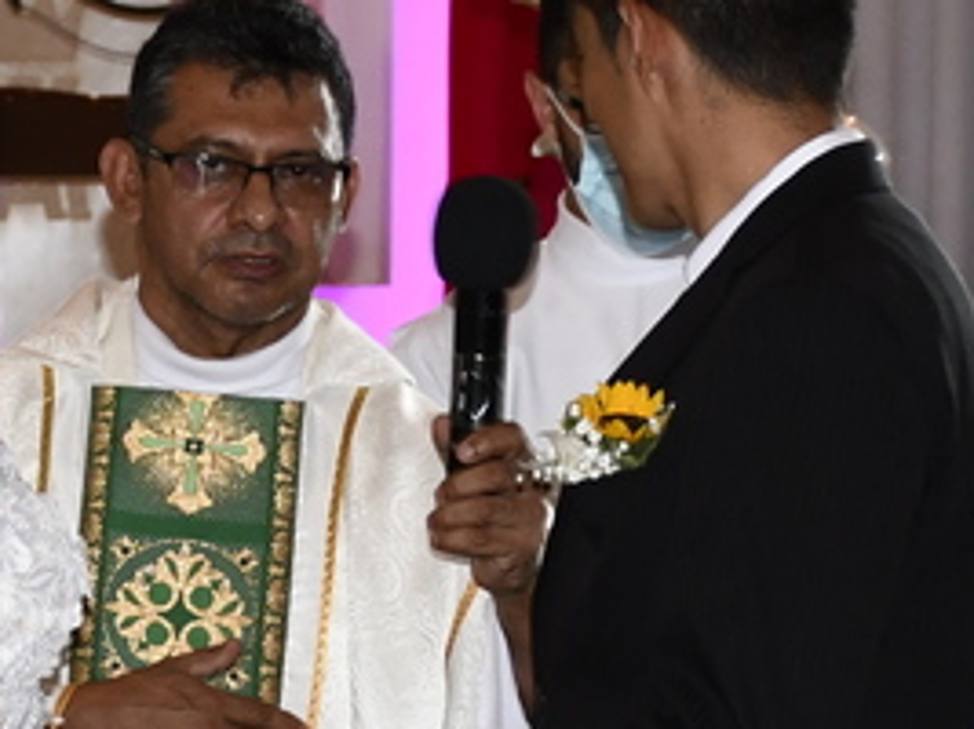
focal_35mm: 272
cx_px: 29
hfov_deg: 7.3
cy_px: 518
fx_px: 7650
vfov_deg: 5.5
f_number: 4.5
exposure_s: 1/60
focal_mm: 42
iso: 1100
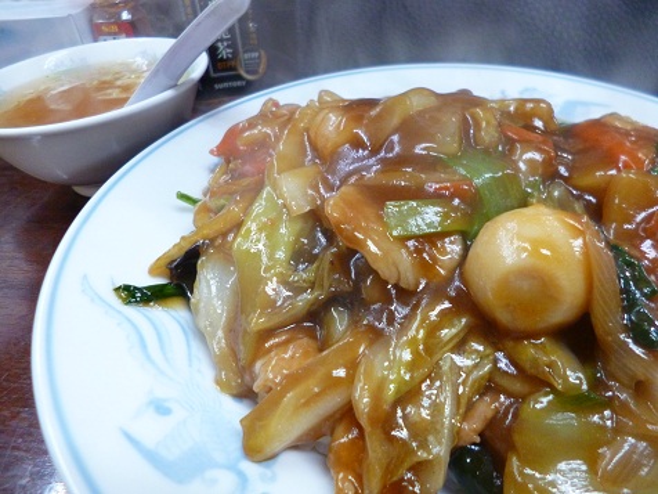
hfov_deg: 71.6
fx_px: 456
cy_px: 247
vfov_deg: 56.8
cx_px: 329
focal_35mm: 24
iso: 400
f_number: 2.5
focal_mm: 4.3
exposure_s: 1/25
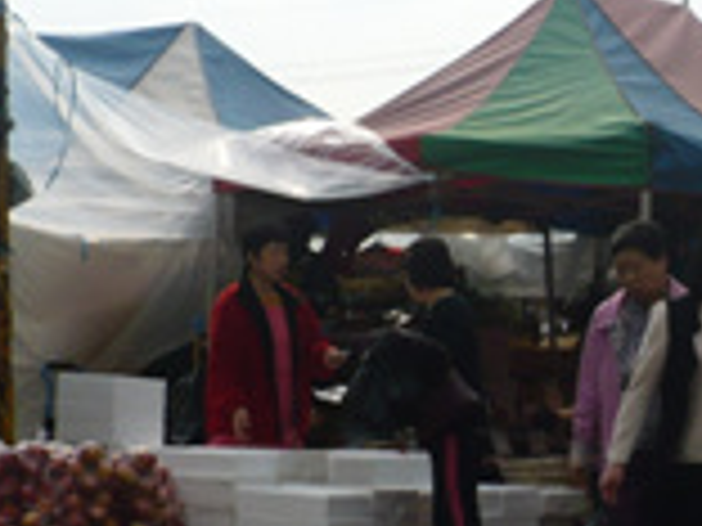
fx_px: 2859
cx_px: 785
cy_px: 292
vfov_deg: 10.5
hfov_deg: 13.7
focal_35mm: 141
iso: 100
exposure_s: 1/1000
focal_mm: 7
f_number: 2.9
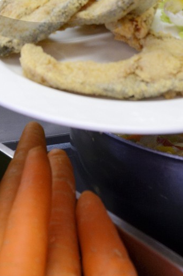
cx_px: 48
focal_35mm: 90
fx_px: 688
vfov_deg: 19.9
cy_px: -125
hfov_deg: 15.1
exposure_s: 1/60
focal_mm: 29
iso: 1600
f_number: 8
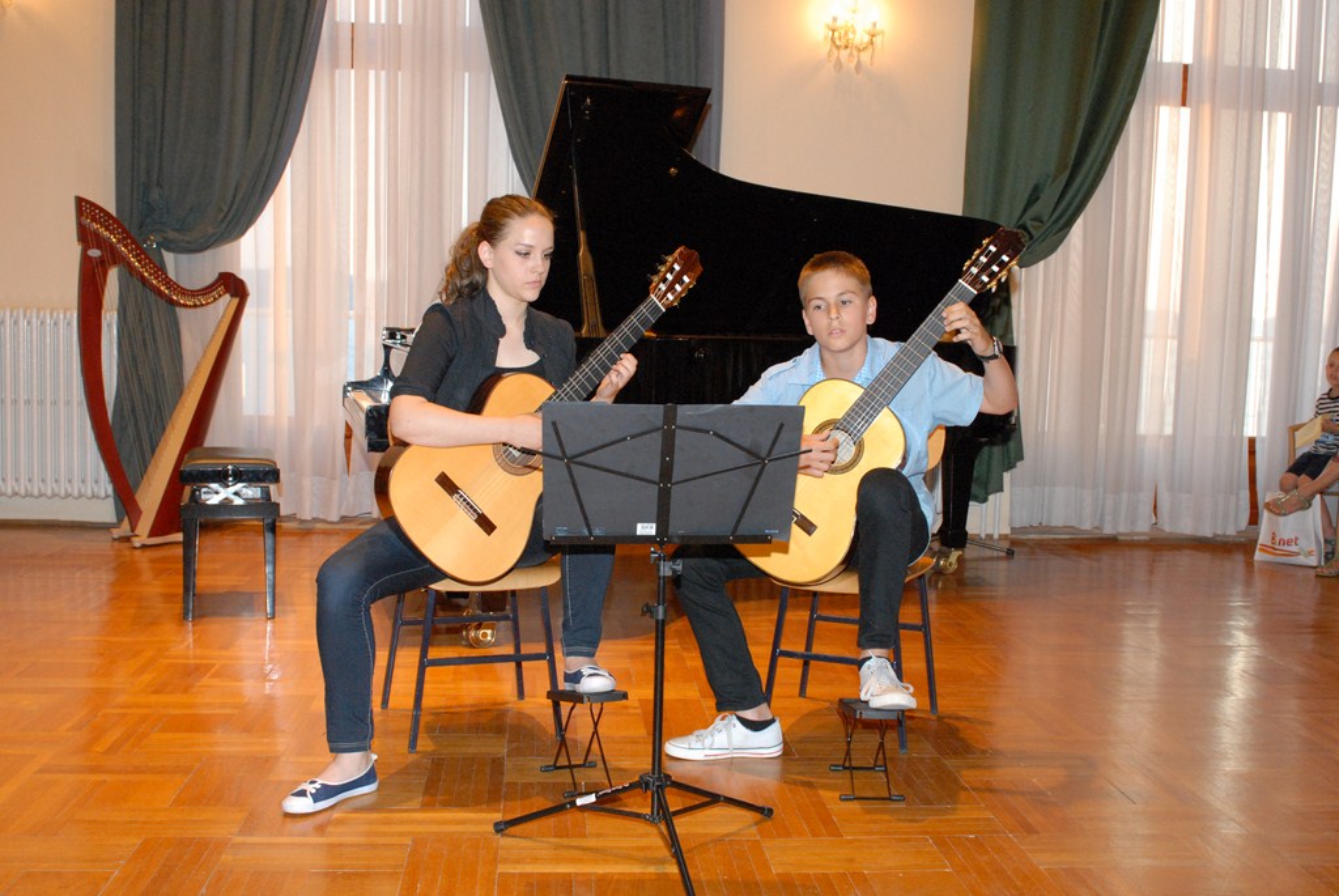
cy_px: 448
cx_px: 670
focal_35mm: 36
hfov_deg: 53.1
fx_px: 1340
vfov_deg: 37.0
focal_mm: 24
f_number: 7.1
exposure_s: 1/60
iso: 1000
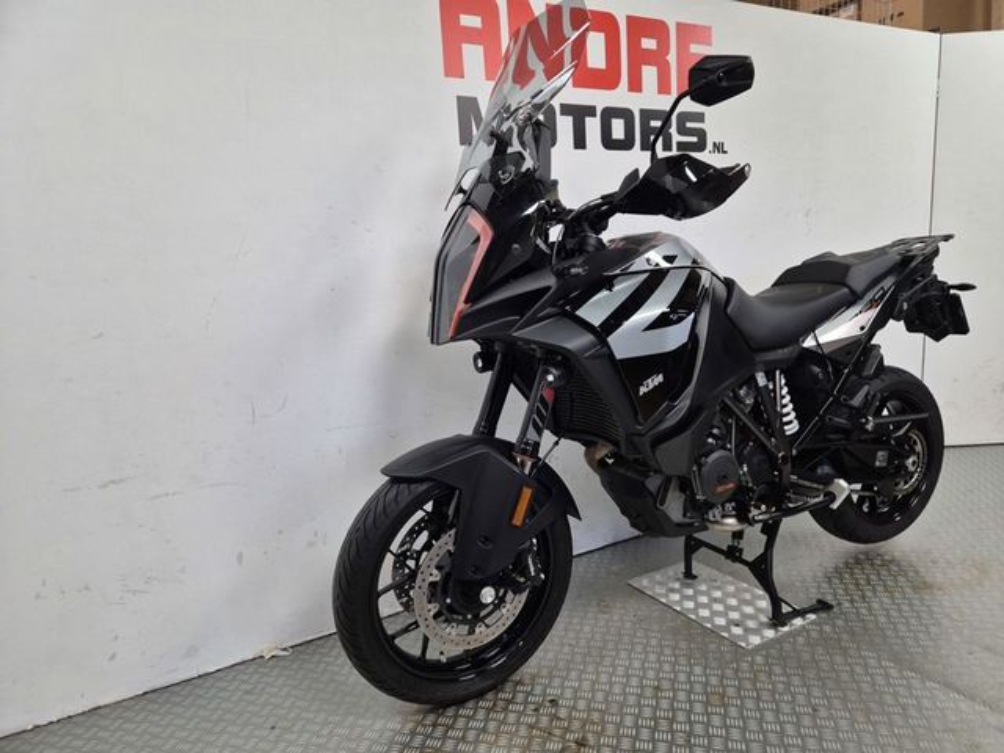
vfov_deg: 58.9
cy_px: 376
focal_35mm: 23
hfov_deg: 73.9
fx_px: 667
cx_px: 502
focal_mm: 5.4
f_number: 1.8
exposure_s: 1/100
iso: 250
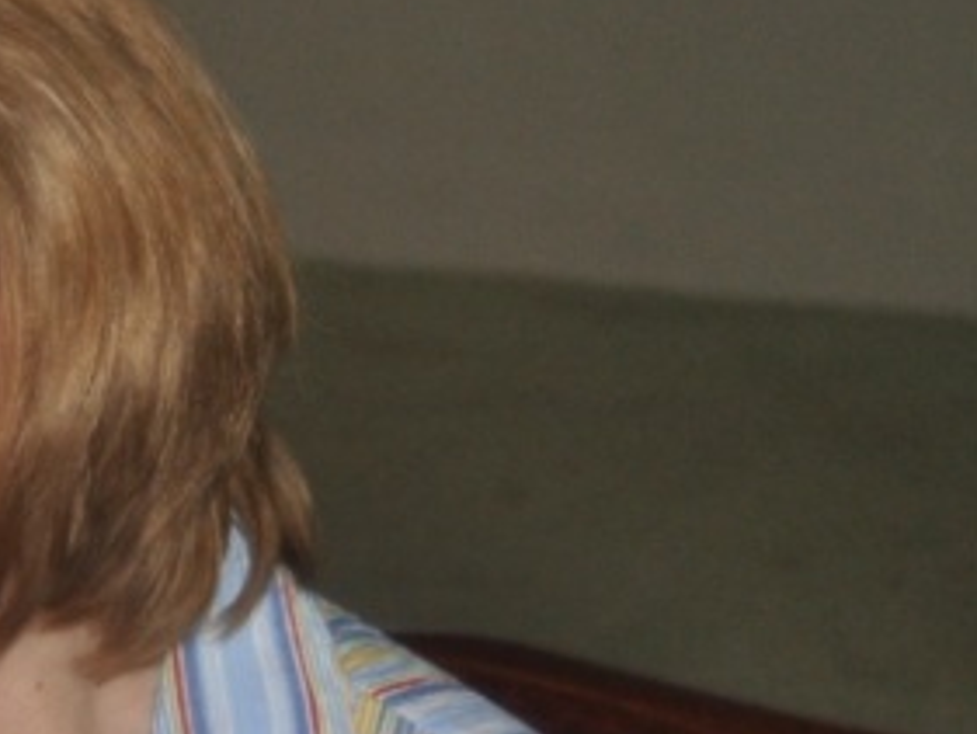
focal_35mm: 210
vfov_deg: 7.1
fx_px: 5930
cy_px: 473
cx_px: -650
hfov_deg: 9.1
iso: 800
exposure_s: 1/60
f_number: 4
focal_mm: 40
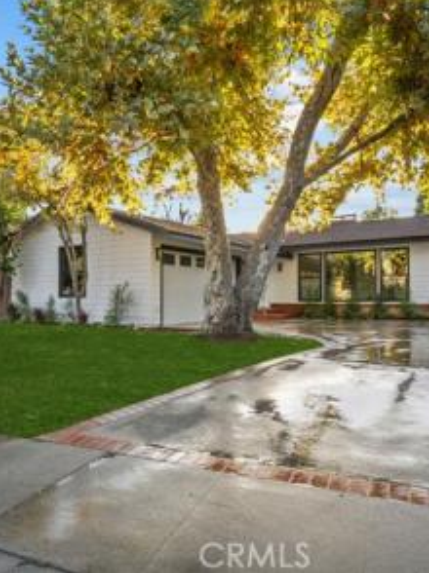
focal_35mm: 25
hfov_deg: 54.6
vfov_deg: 69.4
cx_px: 180
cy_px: 283
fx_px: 414
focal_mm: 17
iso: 250
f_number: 9
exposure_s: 1/30
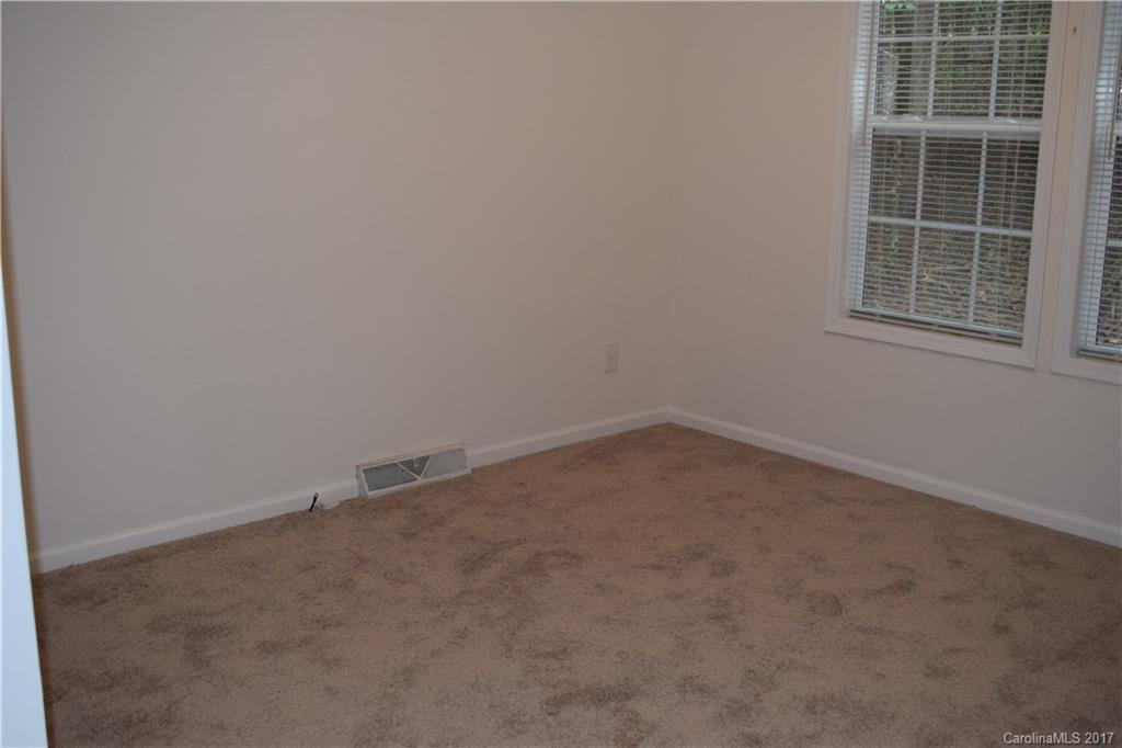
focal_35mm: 38
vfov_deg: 35.5
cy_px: 374
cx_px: 561
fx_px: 1168
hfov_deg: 51.3
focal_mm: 25
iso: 800
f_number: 4.5
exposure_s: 1/80
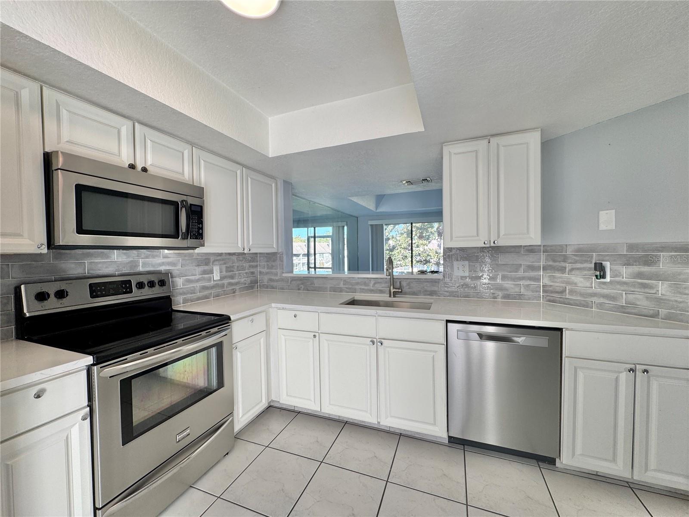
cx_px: 344
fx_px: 279
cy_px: 258
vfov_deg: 85.7
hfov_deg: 102.1
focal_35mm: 14
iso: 40
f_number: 2.2
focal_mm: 2.22
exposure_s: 1/100
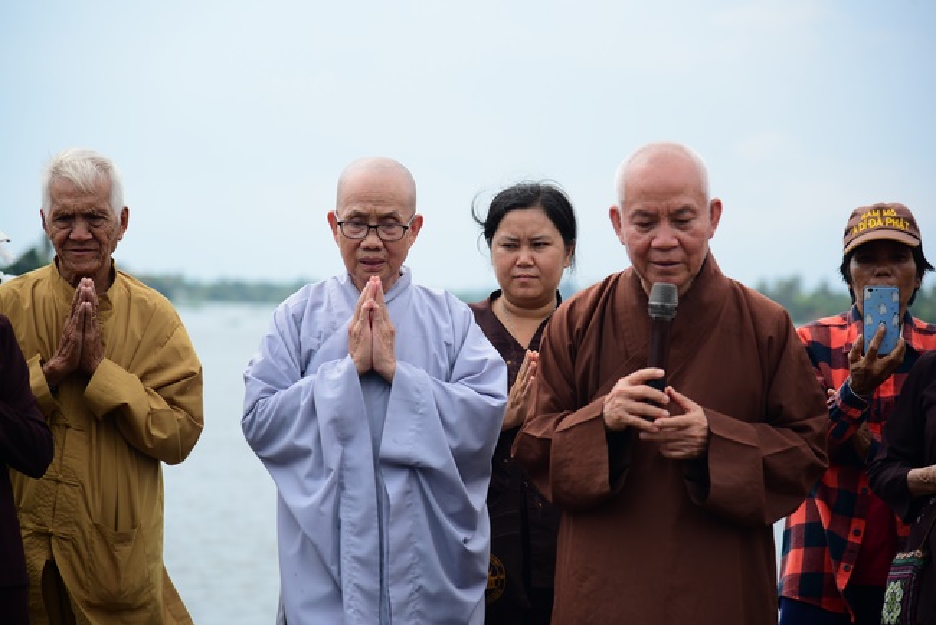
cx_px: 468
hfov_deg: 17.1
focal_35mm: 120
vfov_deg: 11.4
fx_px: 3121
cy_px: 312
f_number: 4
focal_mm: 120
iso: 320
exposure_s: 1/2000
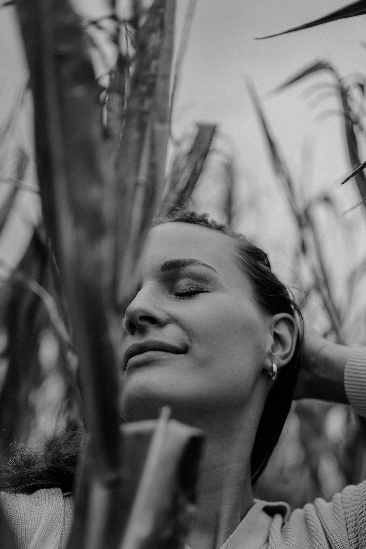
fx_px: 778
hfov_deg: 26.5
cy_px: 382
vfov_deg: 38.3
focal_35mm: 51
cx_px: 209
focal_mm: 35
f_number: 1.8
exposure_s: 1/2000
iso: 100
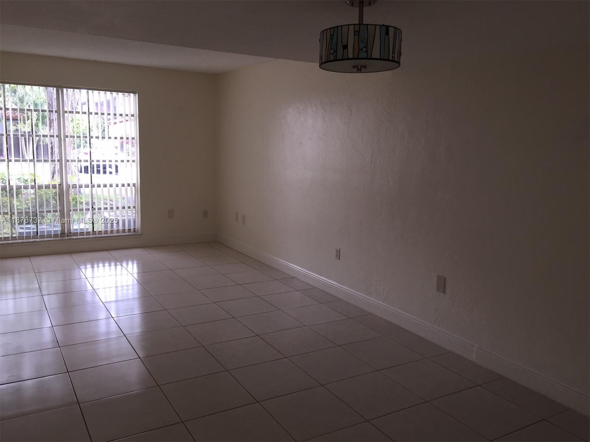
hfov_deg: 61.7
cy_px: 221
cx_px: 295
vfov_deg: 48.2
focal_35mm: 29
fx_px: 494
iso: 50
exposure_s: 1/60
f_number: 2.2
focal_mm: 4.15
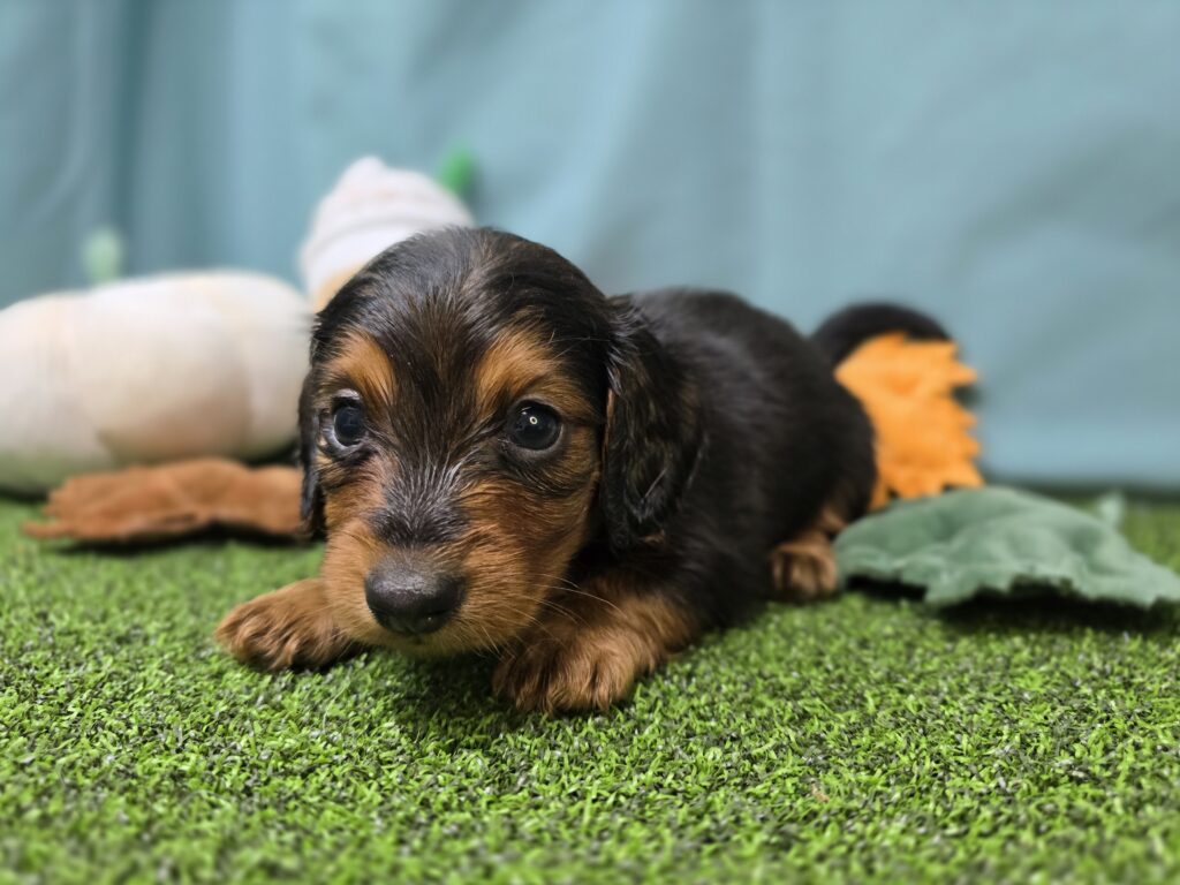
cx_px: 590
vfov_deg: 58.9
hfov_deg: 73.9
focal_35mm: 23
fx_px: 784
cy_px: 442
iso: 400
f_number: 1.7
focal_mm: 6.3
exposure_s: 1/359
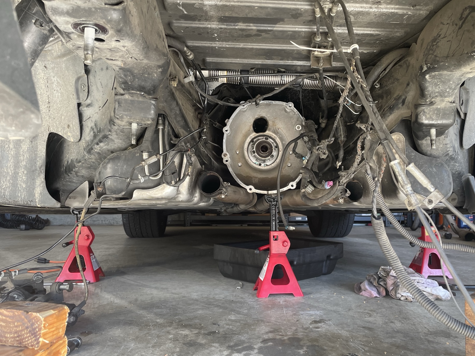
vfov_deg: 48.2
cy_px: 185
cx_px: 253
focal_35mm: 29
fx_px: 398
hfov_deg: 61.6
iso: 80
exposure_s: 1/121
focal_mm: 4.2
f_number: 1.6
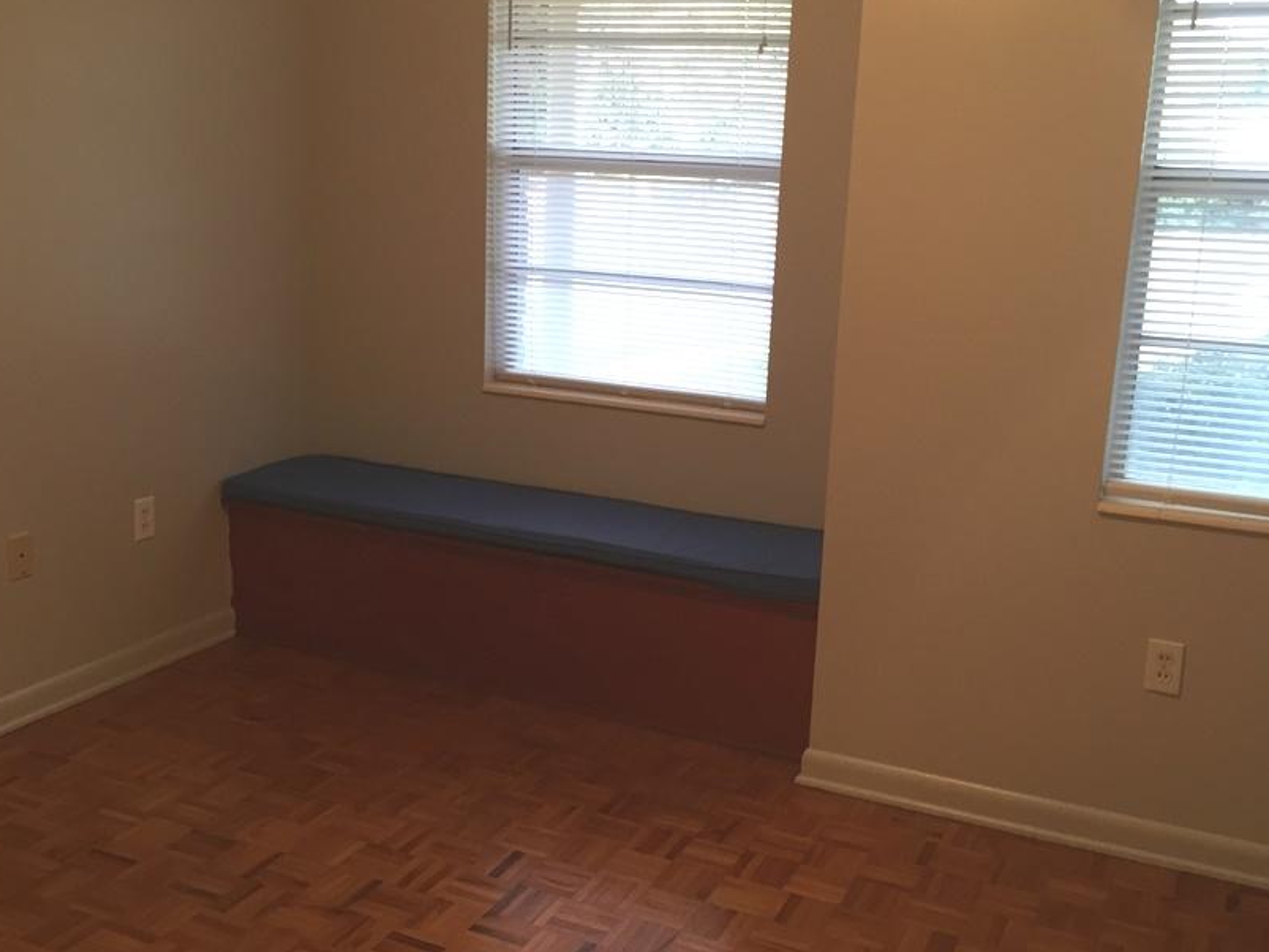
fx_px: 1356
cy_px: 473
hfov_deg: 50.1
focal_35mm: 37
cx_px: 635
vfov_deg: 38.7
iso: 80
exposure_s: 1/30
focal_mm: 4.15
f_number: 2.2
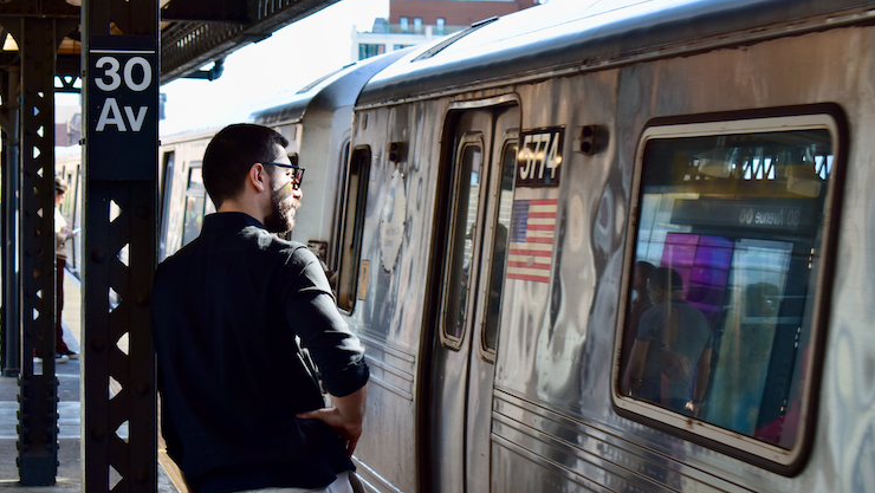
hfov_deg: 24.3
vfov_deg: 13.8
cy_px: 267
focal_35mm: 88
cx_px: 441
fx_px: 2032
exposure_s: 1/250
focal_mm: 55
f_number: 6.3
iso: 400
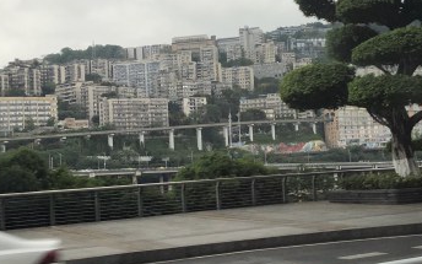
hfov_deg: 29.6
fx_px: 794
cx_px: 283
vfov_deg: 18.8
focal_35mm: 69
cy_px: 98
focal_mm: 4
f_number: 1.8
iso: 20
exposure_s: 1/40
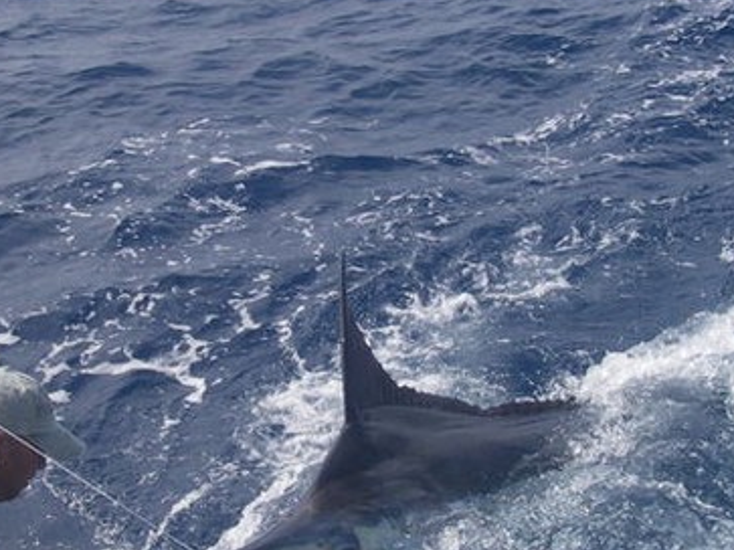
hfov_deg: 29.3
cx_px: 289
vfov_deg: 22.2
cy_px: 253
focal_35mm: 66
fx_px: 1399
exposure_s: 1/250
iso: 80
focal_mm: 6.3
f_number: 6.6
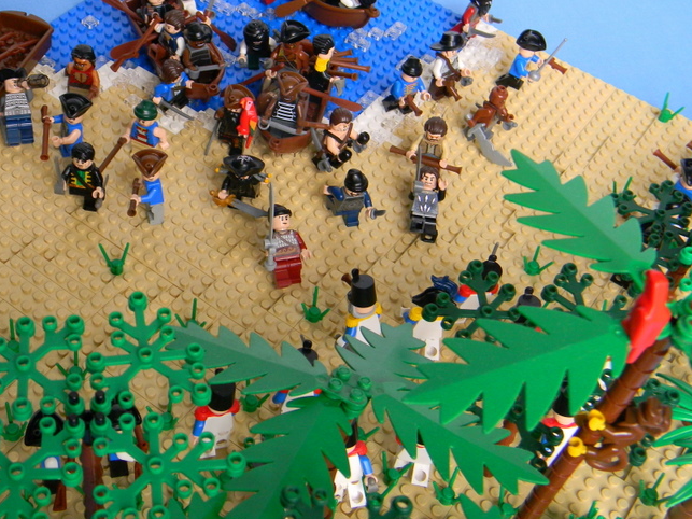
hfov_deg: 37.3
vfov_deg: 28.5
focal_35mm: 51
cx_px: 272
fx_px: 1019
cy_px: 210
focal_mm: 7.3
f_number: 3.8
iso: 233
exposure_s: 1/30
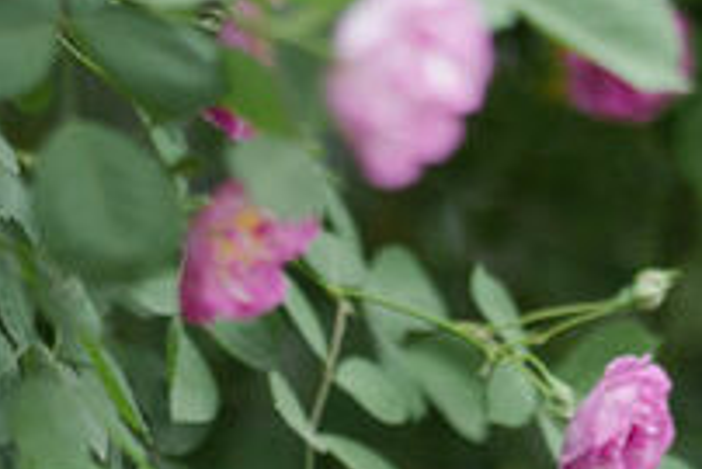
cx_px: 122
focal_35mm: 260
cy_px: 1171
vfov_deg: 5.1
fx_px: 5073
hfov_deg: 7.9
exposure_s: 1/800
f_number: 1.4
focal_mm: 50
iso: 100
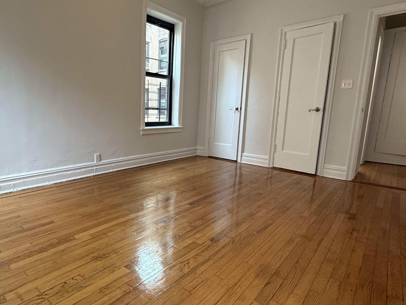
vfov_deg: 63.4
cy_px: 154
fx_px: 246
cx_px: 156
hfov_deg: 77.8
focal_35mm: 21
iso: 250
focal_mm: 2.22
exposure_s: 1/120
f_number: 2.2
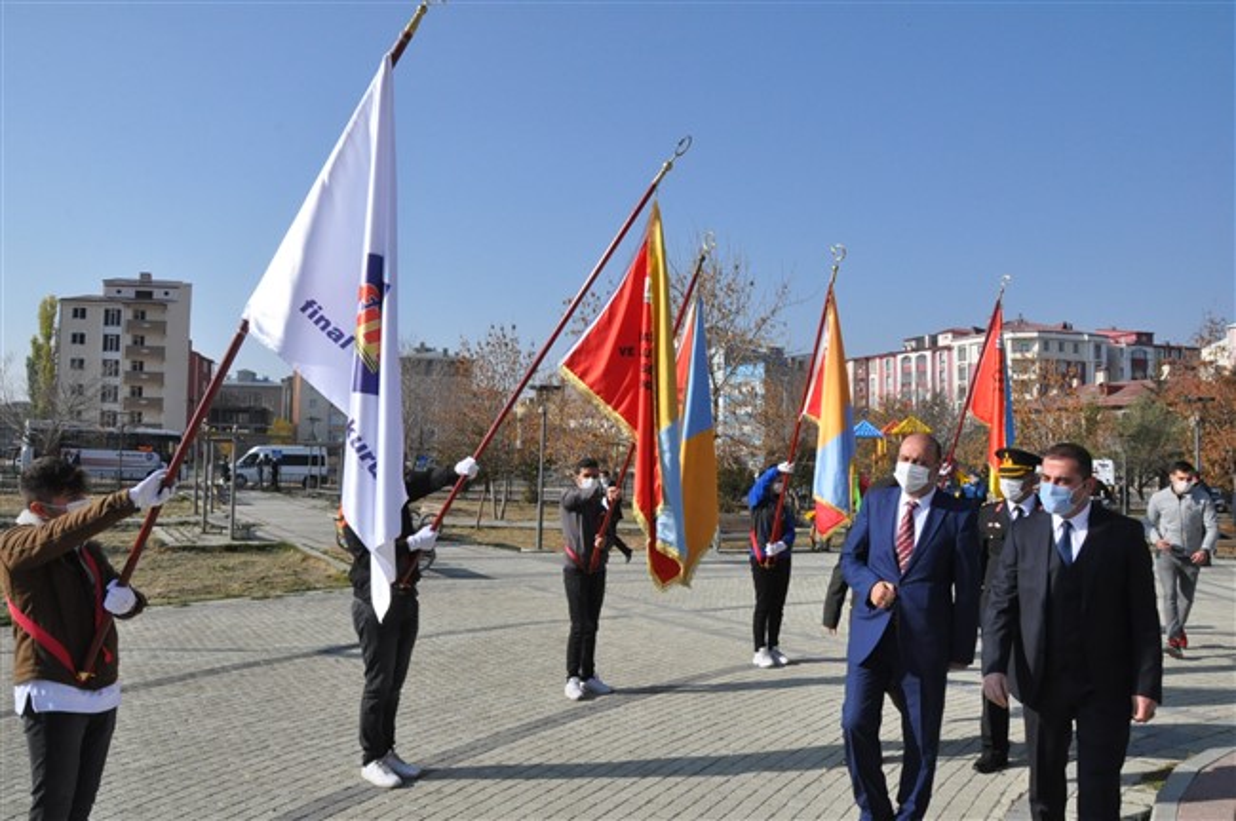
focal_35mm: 27
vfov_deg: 47.8
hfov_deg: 67.4
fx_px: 926
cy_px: 410
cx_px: 618
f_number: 16
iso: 1600
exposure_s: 1/1000
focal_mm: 18
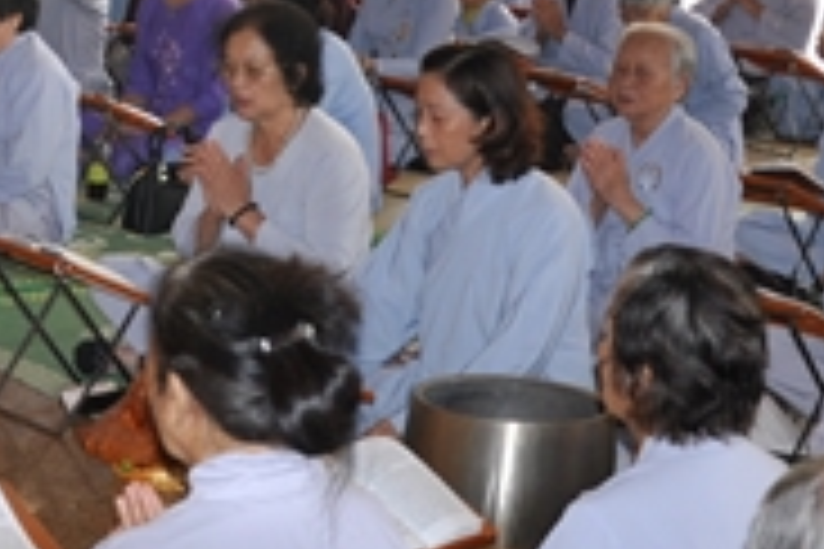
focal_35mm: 96
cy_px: -176
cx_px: 90
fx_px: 2197
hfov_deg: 20.8
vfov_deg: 13.7
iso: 200
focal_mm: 18
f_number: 3.5
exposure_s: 1/100
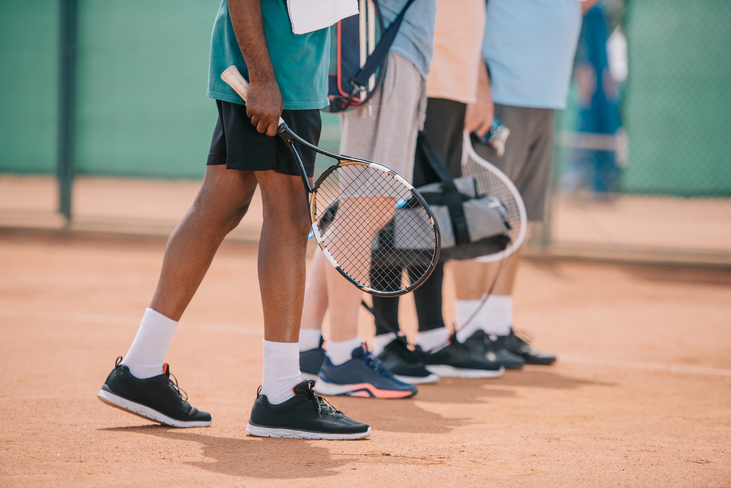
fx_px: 2945
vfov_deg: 9.5
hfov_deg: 14.1
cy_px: 244
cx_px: 366
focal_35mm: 145
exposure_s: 1/1600
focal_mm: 145
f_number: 2.8
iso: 100
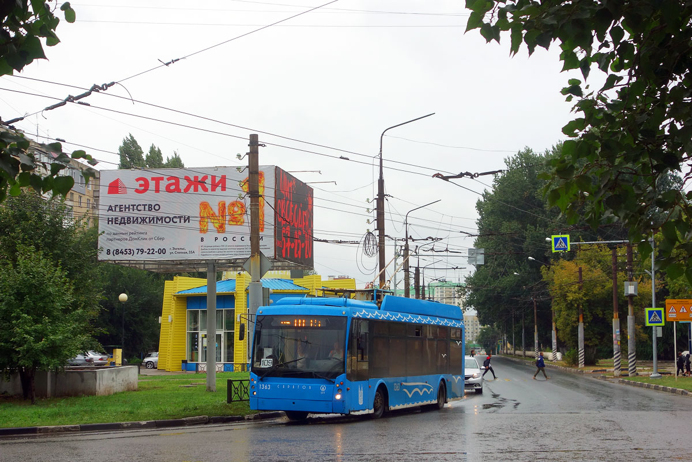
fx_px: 942
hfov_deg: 40.3
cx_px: 346
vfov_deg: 27.5
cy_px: 231
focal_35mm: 49
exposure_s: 1/500
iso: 125
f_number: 4
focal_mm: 18.02
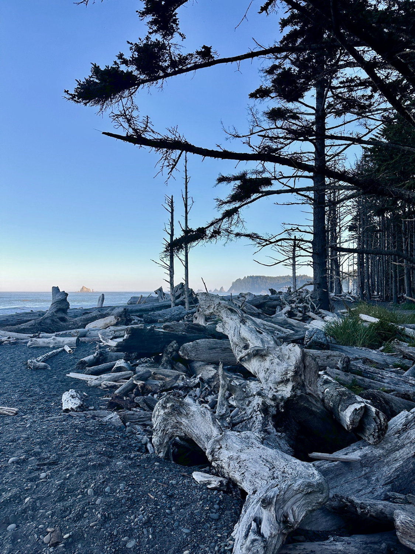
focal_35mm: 24
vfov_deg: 71.6
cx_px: 208
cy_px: 277
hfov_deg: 56.8
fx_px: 384
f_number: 1.8
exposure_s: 1/2591
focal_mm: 6.9
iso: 80
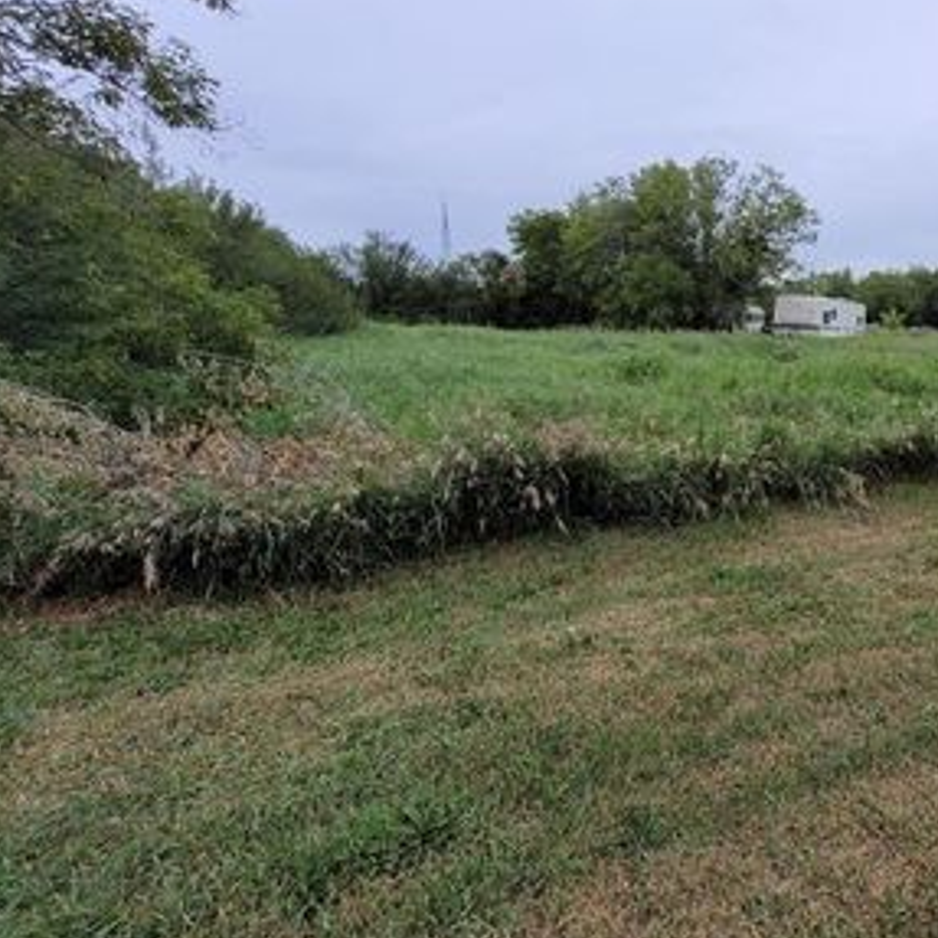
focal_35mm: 20
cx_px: 745
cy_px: 423
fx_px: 613
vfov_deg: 74.6
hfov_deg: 68.0
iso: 40
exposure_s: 1/809
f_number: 2.2
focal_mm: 1.74
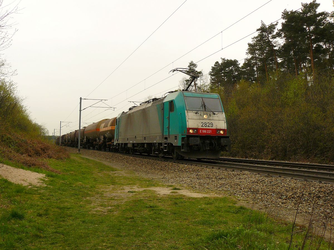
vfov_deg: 38.7
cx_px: 167
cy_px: 125
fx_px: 357
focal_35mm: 37
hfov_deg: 50.1
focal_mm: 6.1
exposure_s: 1/200
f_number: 5.6
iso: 100
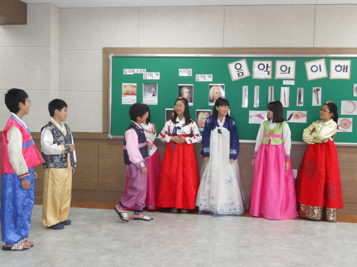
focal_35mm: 47
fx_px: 485
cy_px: 139
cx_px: 179
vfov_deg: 30.9
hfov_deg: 40.4
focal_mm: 9.6
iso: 200
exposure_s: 1/60
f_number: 3.6
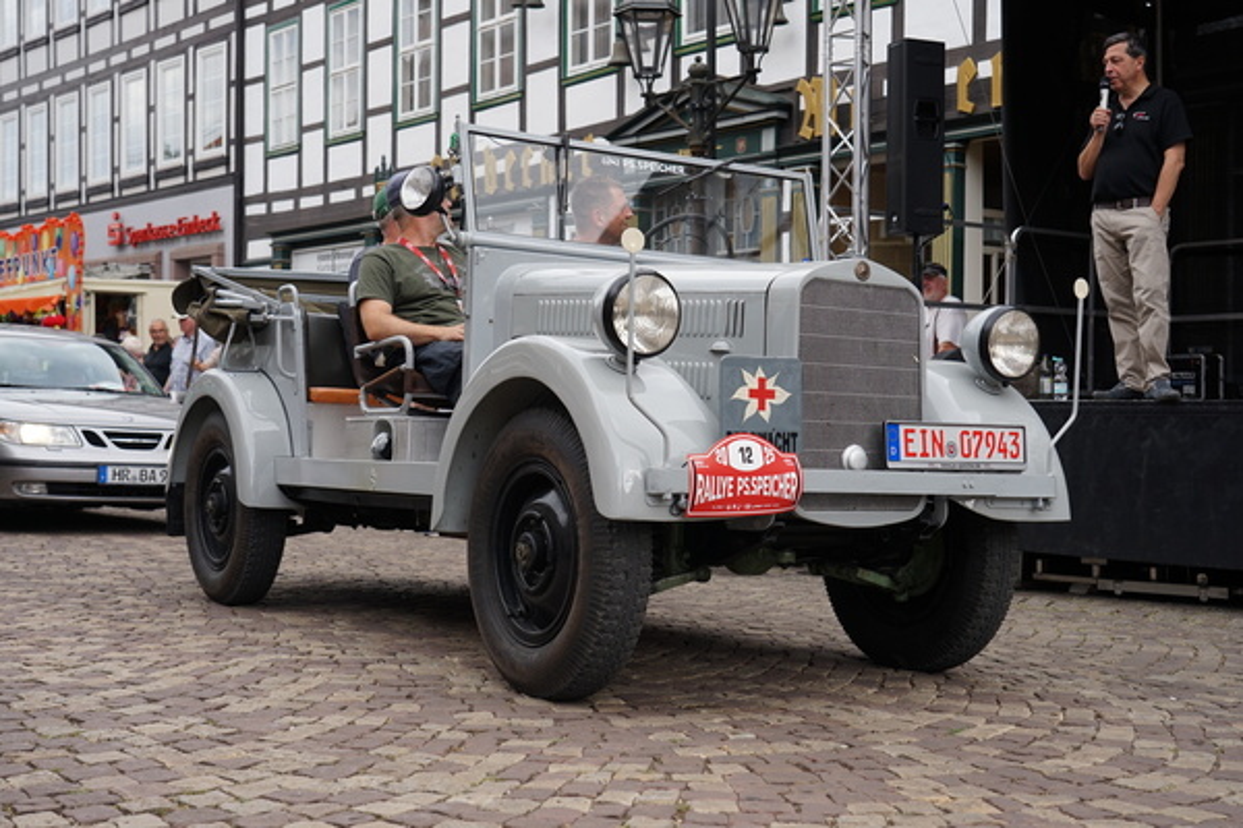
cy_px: 414
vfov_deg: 30.5
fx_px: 1519
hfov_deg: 44.5
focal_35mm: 44
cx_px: 622
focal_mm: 44
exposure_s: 1/200
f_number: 5
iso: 100
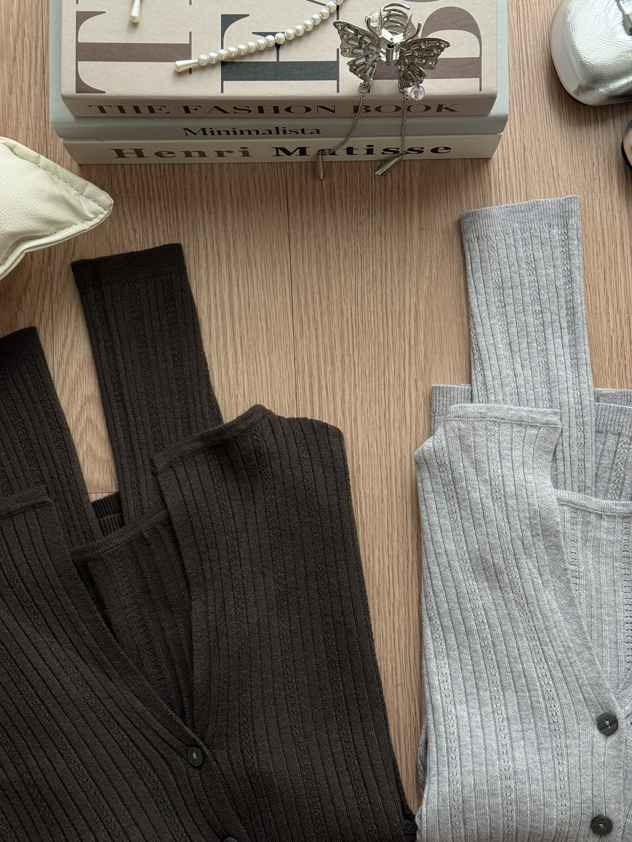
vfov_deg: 39.7
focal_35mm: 48
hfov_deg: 30.3
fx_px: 1168
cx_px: 316
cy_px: 421
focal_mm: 6.76
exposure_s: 1/107
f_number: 1.78
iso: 100
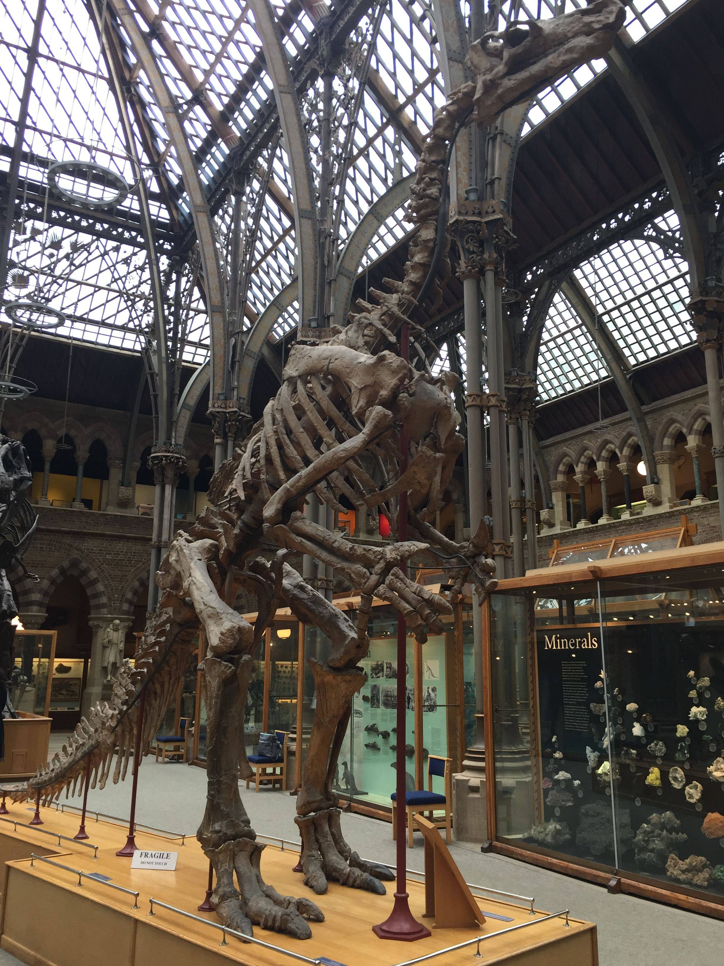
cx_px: 362
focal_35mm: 29
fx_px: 809
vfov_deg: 61.7
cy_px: 483
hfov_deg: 48.2
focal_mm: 4.15
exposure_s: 1/100
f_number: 2.2
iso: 50
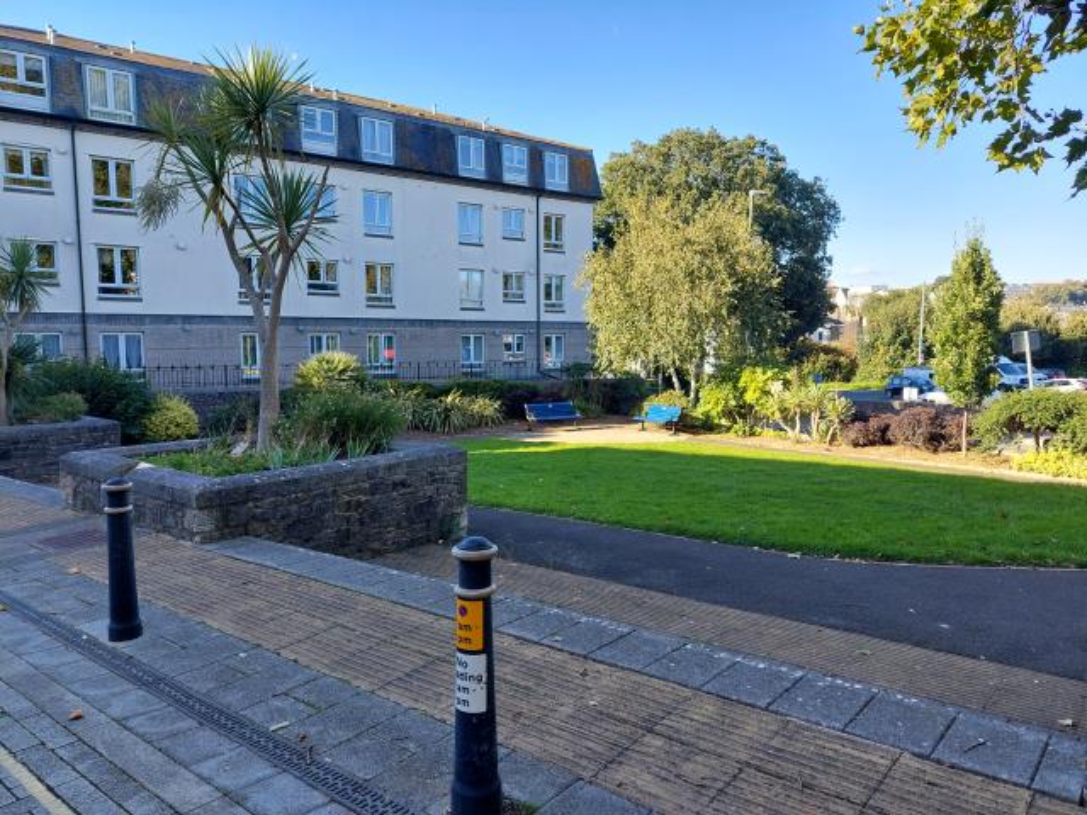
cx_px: 544
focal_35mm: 24
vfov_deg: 56.8
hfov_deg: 71.6
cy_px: 408
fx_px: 754
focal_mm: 5.23
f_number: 1.8
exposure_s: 1/279
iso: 40
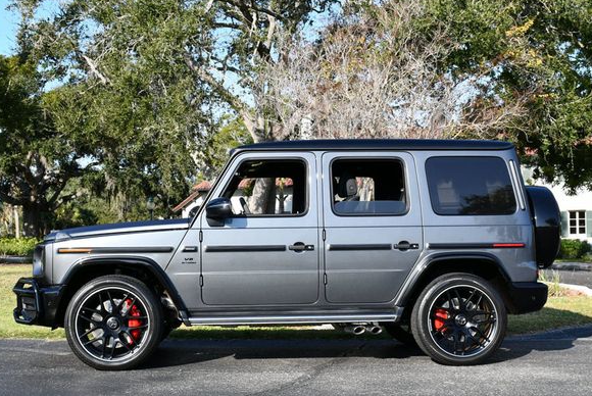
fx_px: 872
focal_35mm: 53
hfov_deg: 37.5
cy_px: 191
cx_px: 300
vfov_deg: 25.6
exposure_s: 1/250
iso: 160
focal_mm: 24
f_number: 8
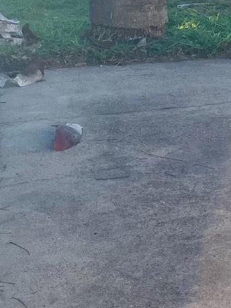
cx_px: 355
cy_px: -30
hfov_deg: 15.5
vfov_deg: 21.4
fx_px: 774
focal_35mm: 87
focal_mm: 4.2
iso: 50
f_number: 1.6
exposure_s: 1/3509
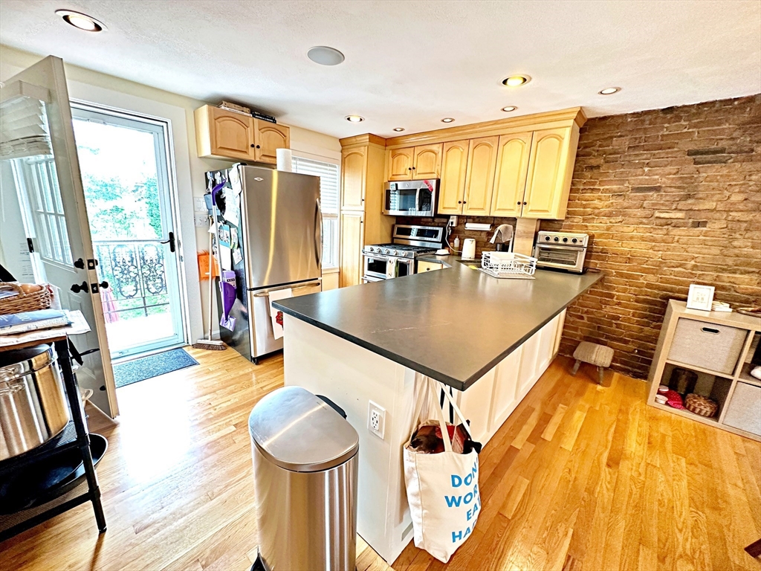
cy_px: 286
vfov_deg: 85.7
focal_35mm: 14
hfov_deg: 102.1
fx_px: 308
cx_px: 380
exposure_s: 1/60
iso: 250
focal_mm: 2.22
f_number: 2.2
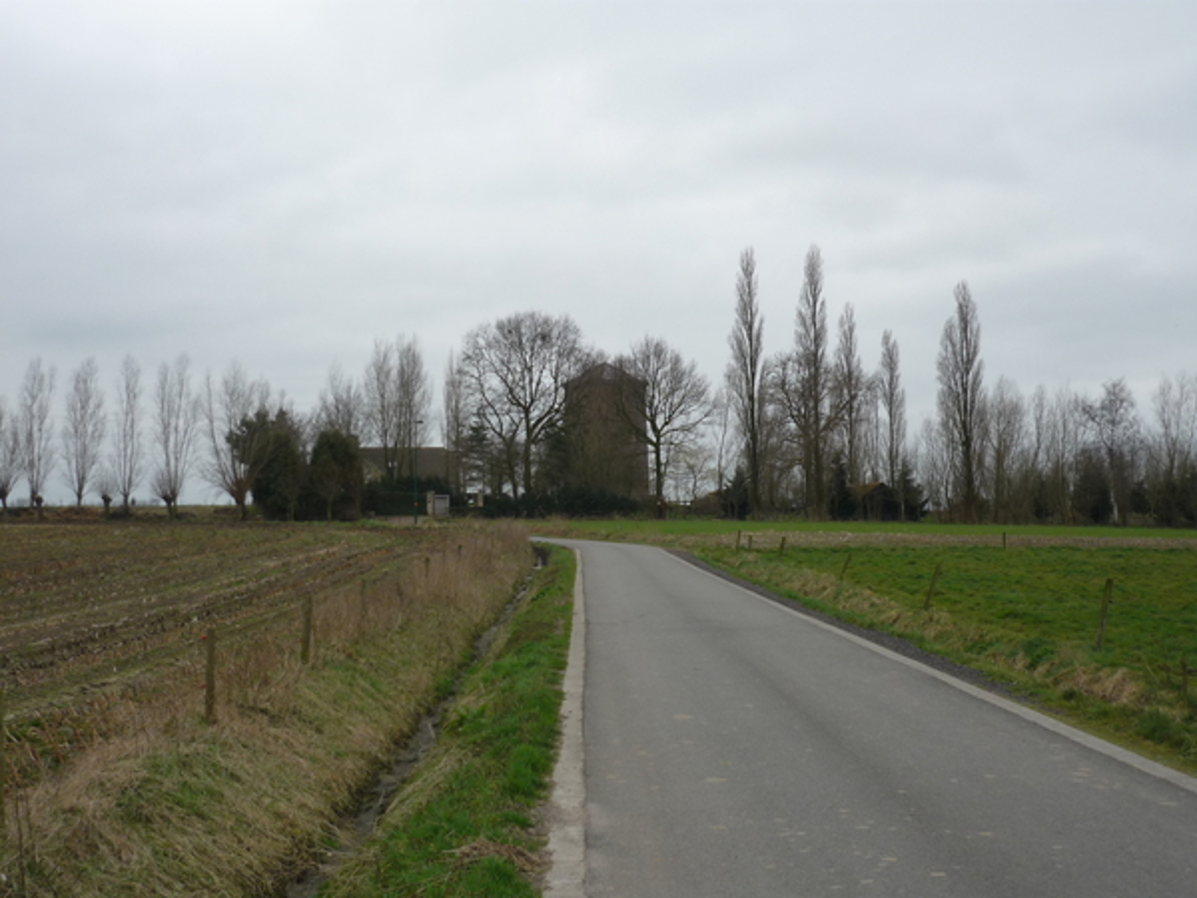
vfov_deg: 30.9
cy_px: 449
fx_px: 1625
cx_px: 598
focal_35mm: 47
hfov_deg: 40.4
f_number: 3.1
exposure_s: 1/500
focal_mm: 7.8
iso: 100
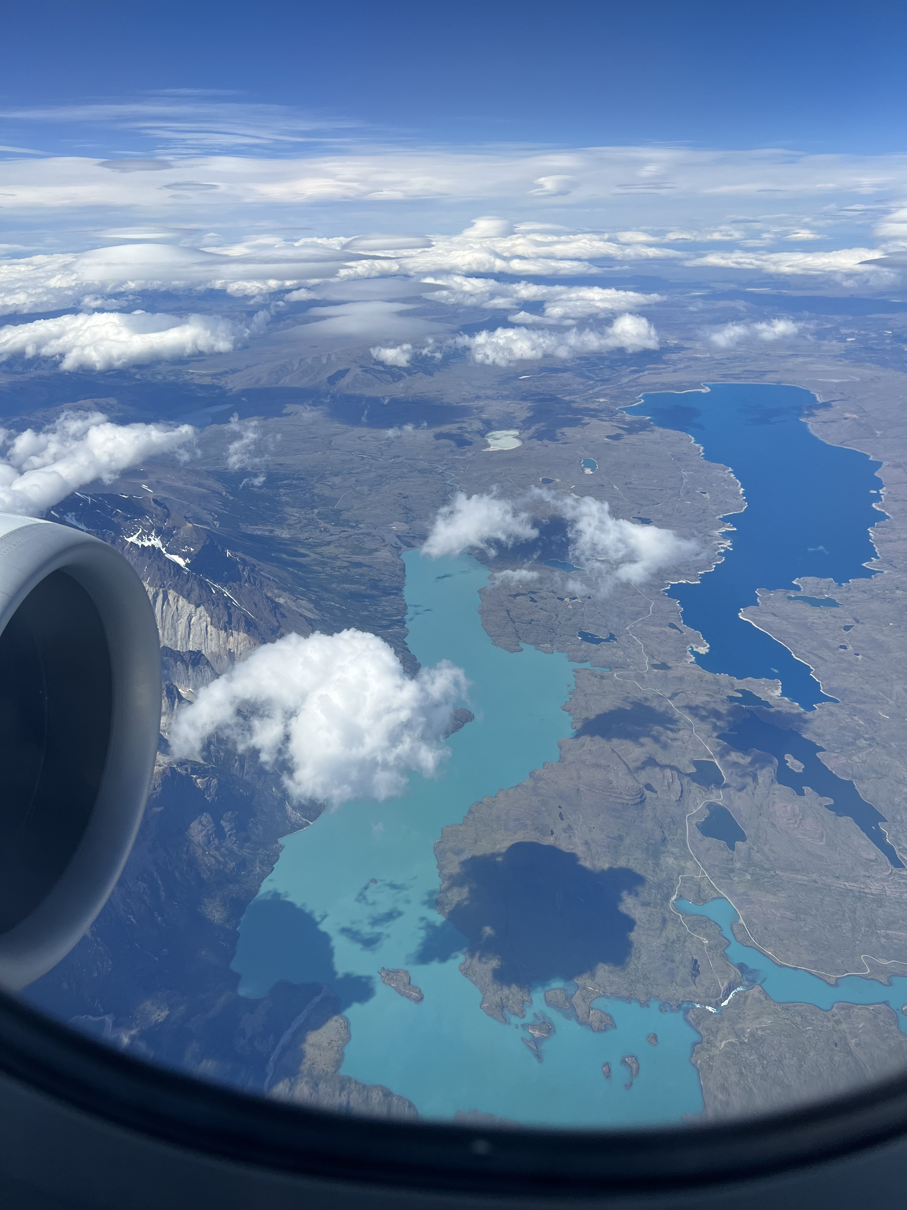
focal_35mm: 26
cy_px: 605
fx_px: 908
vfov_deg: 67.3
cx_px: 454
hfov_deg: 53.1
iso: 50
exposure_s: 1/6579
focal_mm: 5.7
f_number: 1.5
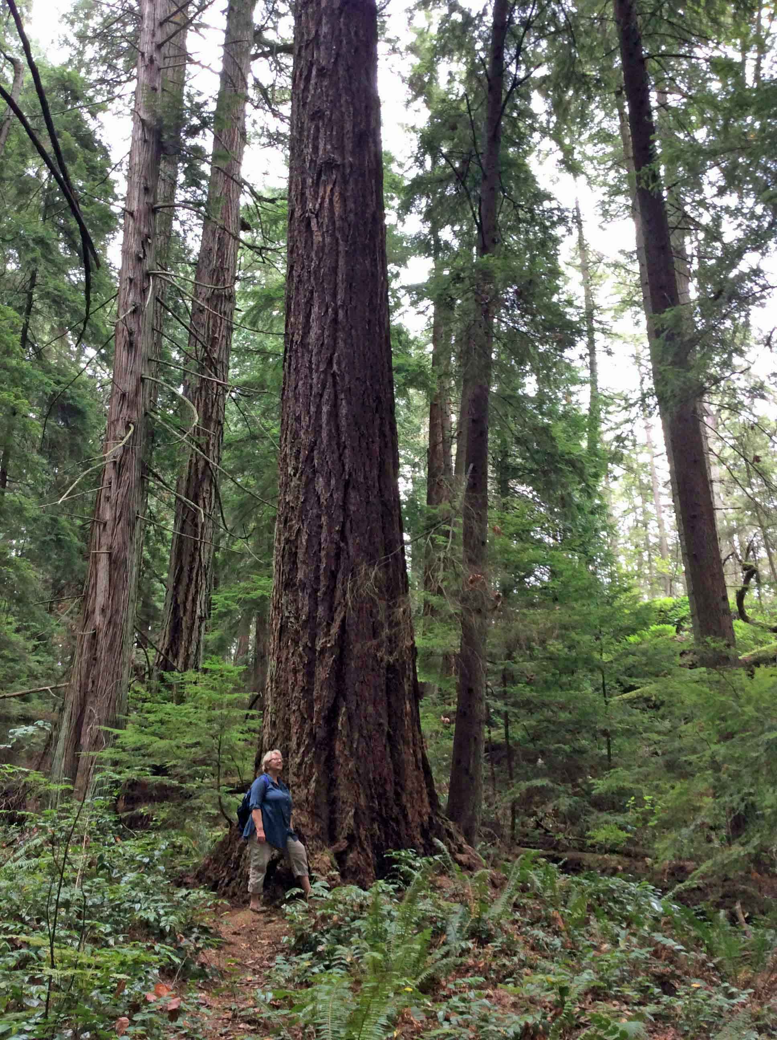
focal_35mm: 32
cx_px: 388
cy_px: 520
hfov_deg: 44.1
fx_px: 960
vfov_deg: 56.9
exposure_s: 1/30
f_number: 2.4
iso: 40
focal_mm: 3.3
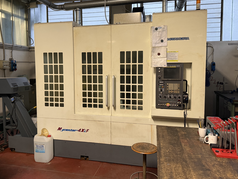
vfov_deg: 48.1
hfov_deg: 61.5
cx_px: 107
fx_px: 199
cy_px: 80
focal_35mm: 29
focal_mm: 6.76
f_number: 1.78
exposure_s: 1/50
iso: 250
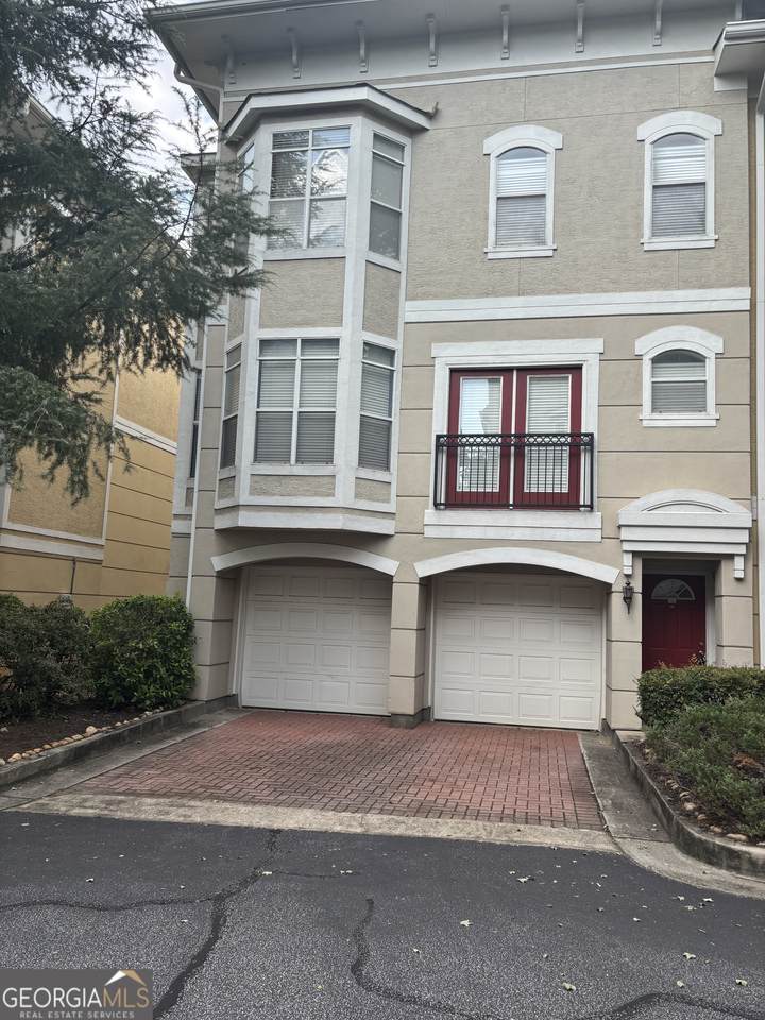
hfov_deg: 53.1
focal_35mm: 26
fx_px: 766
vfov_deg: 67.3
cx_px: 382
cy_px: 510
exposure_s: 1/872
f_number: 1.6
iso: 50
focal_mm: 5.96
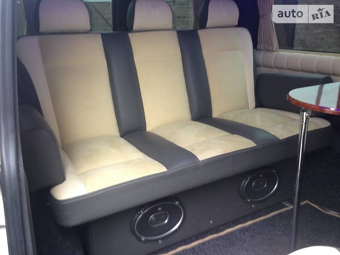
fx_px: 324
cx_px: 170
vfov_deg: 42.9
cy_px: 128
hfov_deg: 55.4
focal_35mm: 33
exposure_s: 1/20
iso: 100
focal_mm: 4.1
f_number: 2.4
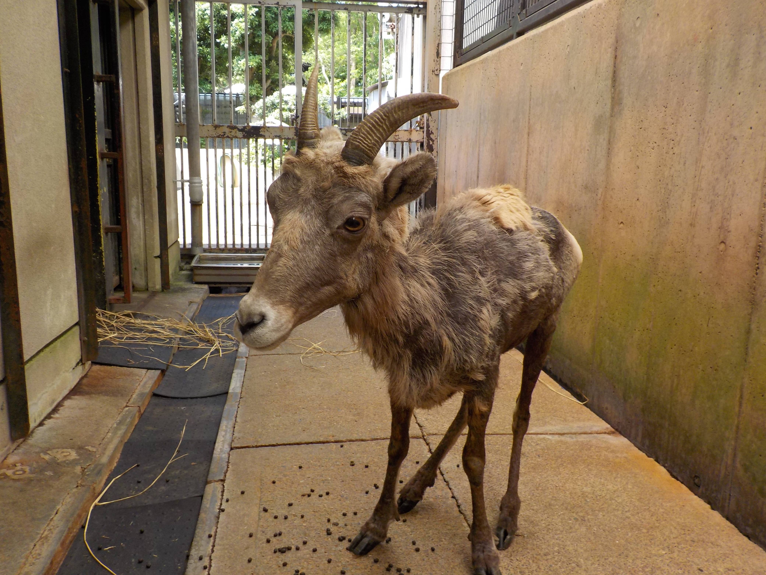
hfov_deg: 60.0
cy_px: 288
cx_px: 383
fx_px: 664
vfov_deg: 46.8
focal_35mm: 30
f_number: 3.3
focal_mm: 4.1
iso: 125
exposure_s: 1/100
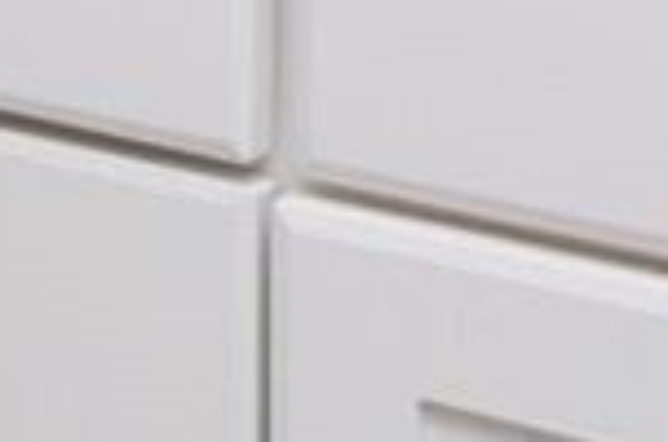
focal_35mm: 144
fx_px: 2666
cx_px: -491
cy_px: -533
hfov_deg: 13.1
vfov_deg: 8.8
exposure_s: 1/125
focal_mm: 20
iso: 400
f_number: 7.1
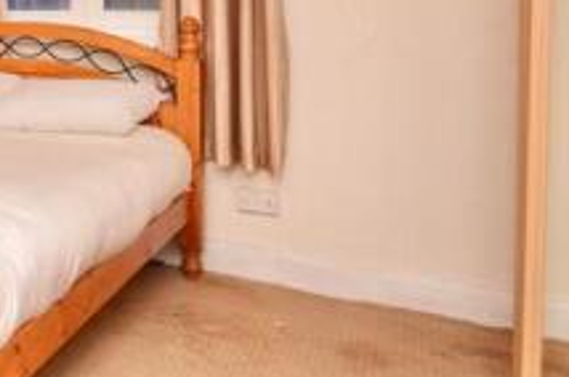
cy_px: 1
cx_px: -156
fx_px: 726
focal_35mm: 46
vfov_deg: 27.5
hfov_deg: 32.9
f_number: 9
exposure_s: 1/80
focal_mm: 10
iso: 800
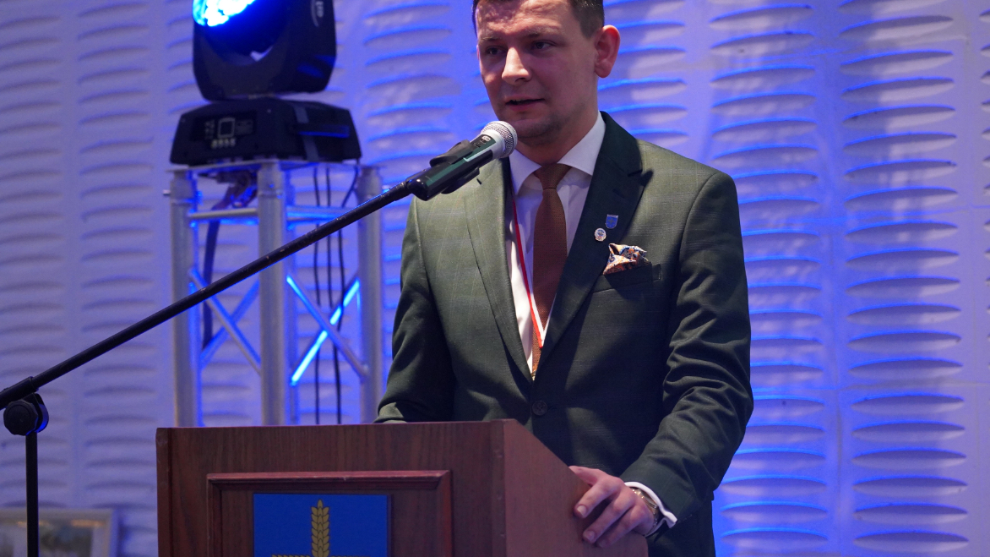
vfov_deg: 9.9
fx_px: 3202
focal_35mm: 122
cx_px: 495
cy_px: 246
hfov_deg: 17.6
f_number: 4
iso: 6400
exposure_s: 1/160
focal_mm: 105
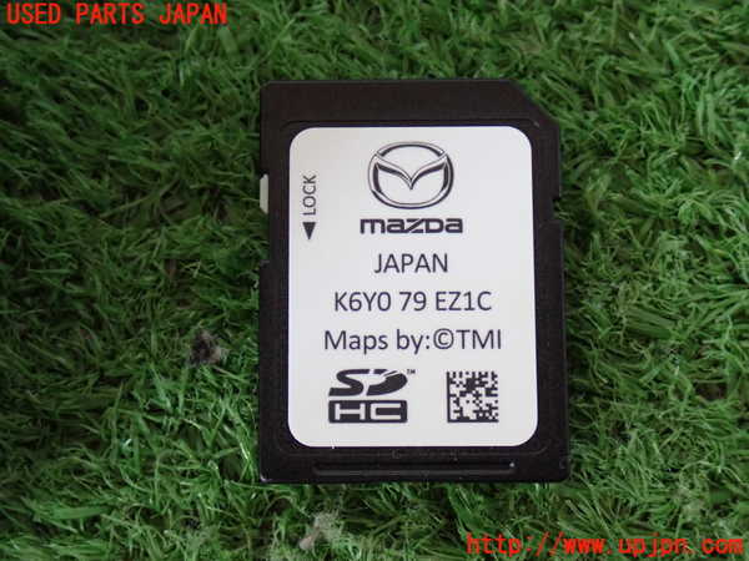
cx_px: 374
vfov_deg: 25.2
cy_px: 280
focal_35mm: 58
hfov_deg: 33.2
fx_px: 1255
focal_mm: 10.35
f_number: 3.5
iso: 800
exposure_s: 1/20
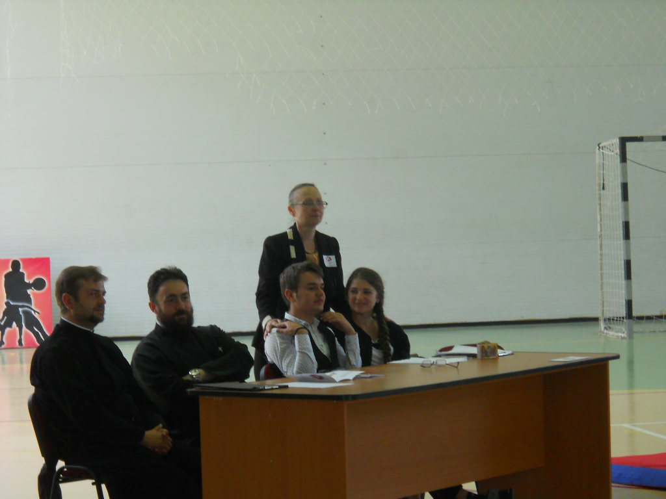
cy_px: 250
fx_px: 2386
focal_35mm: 124
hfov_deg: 15.9
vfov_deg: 12.0
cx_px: 333
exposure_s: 1/30
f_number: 6
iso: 250
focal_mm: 20.49
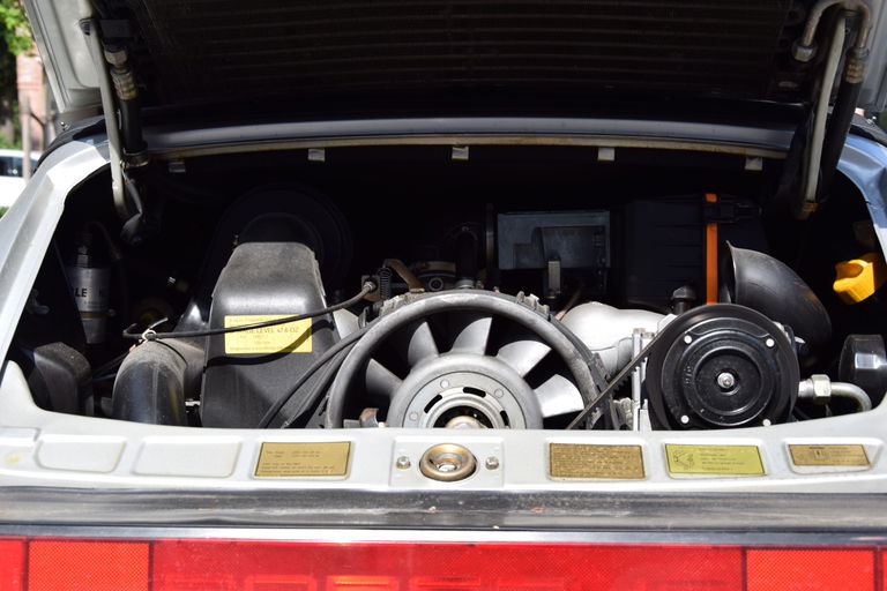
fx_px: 1404
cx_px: 444
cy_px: 296
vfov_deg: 23.8
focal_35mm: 57
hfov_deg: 35.1
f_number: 7.1
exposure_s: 1/200
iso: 100
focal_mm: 38
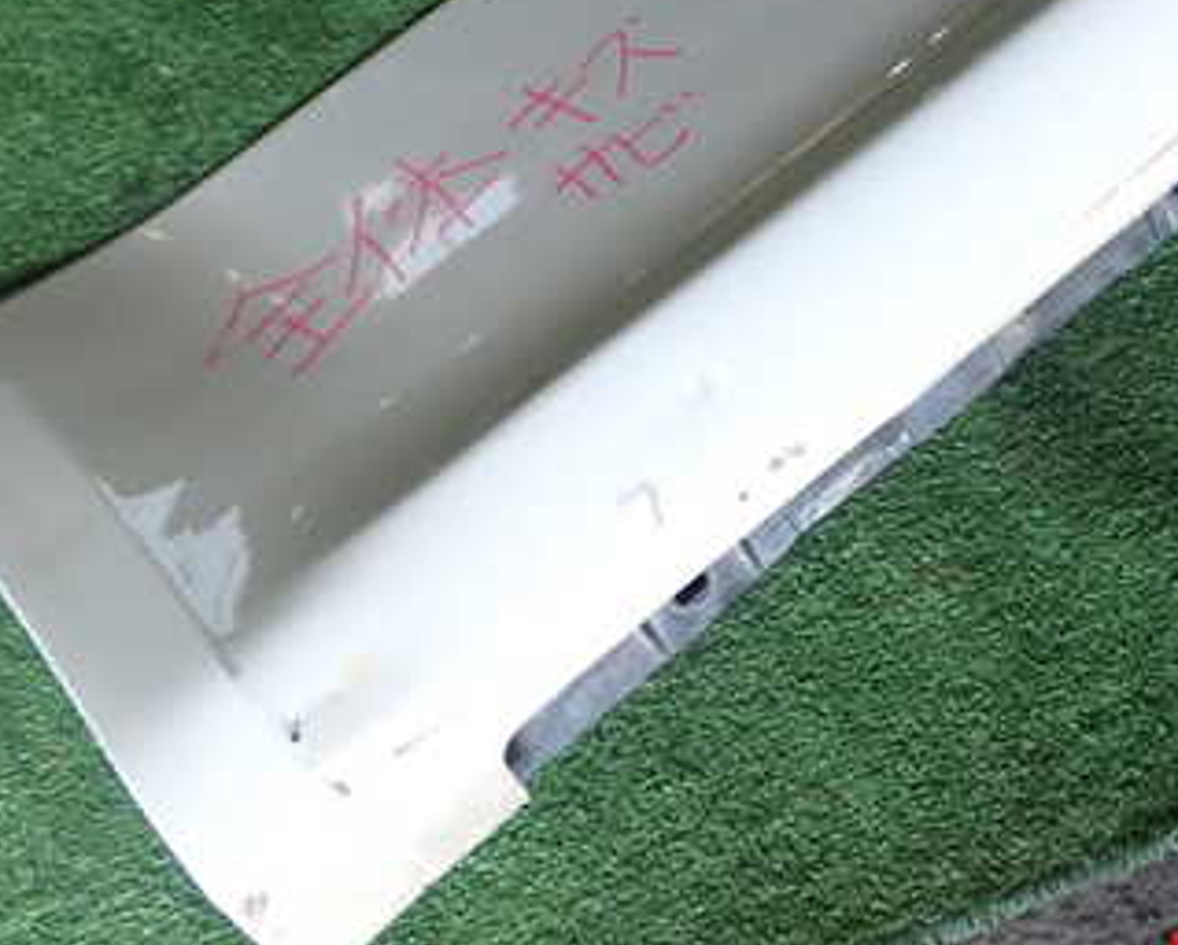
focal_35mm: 66
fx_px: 2304
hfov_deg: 28.2
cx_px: 897
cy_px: 185
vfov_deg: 22.9
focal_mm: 6.37
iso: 100
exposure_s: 1/100
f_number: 2.5
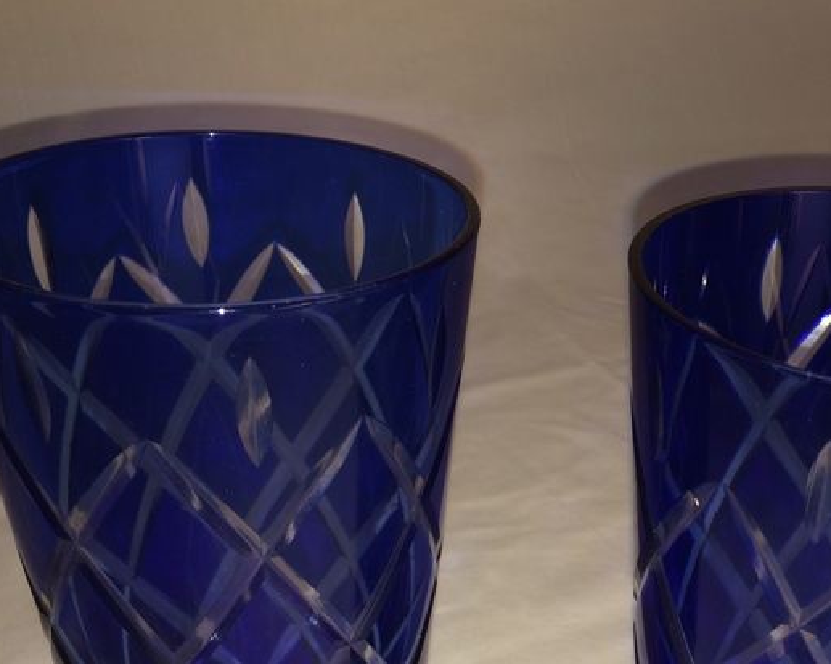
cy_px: 539
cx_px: 585
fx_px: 1254
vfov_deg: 29.0
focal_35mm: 51
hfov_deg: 36.1
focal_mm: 4.12
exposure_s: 1/63
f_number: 2.2
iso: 32
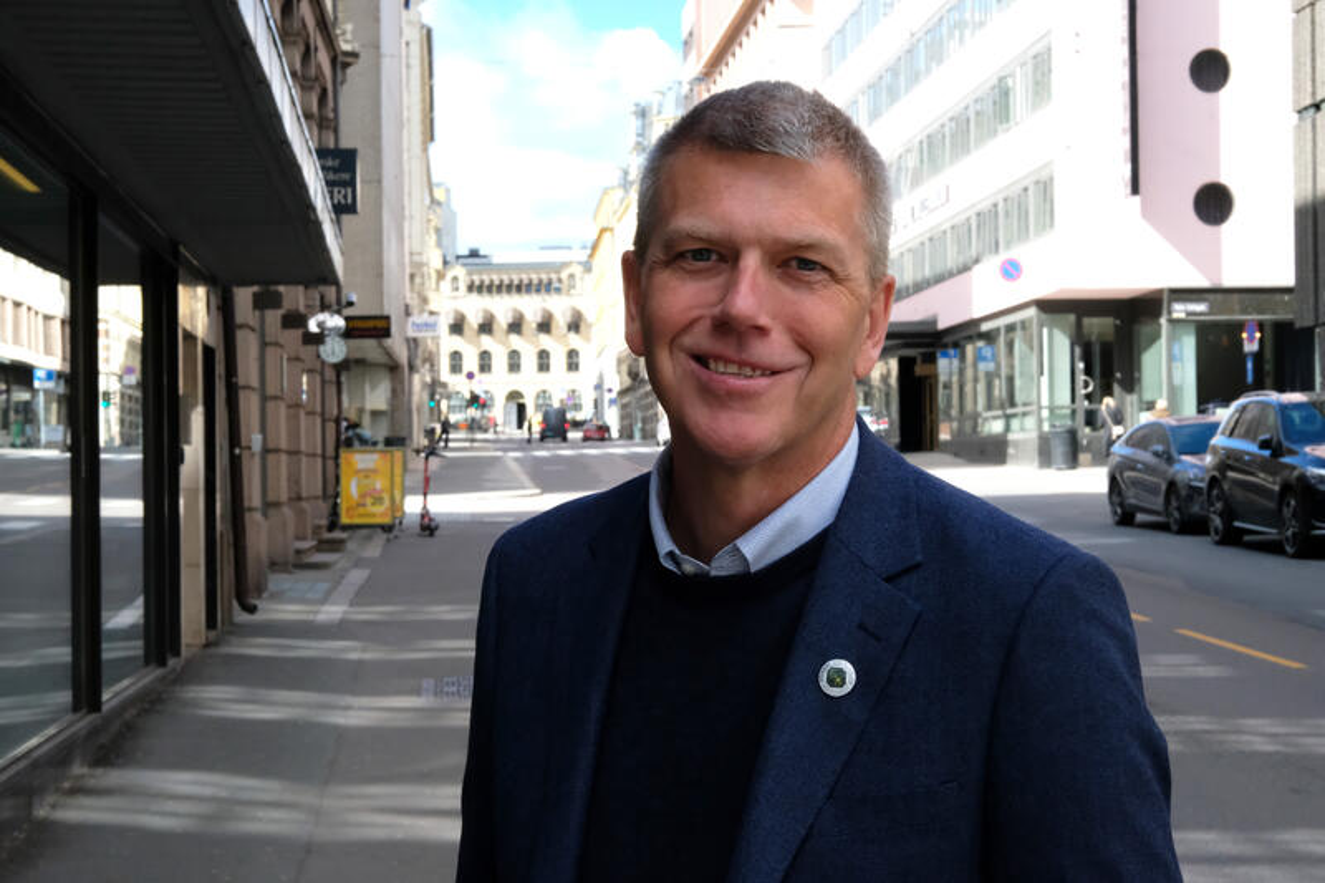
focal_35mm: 75
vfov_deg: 18.2
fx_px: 2760
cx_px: 662
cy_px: 442
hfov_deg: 27.0
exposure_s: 1/500
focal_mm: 50
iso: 3200
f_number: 16
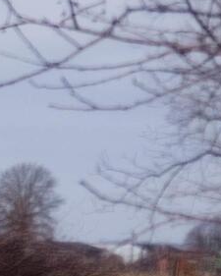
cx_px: -417
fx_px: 2125
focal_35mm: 260
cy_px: 200
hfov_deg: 5.6
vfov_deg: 7.4
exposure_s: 1/483
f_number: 2.4
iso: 32
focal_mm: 6
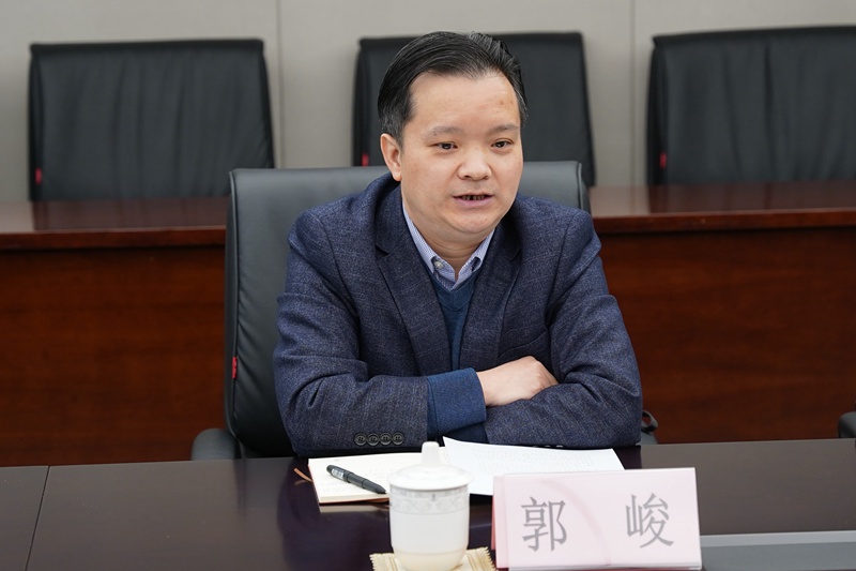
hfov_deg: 28.8
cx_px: 428
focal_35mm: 70
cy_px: 286
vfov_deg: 19.4
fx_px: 1664
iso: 500
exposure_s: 1/80
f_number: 4
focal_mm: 70
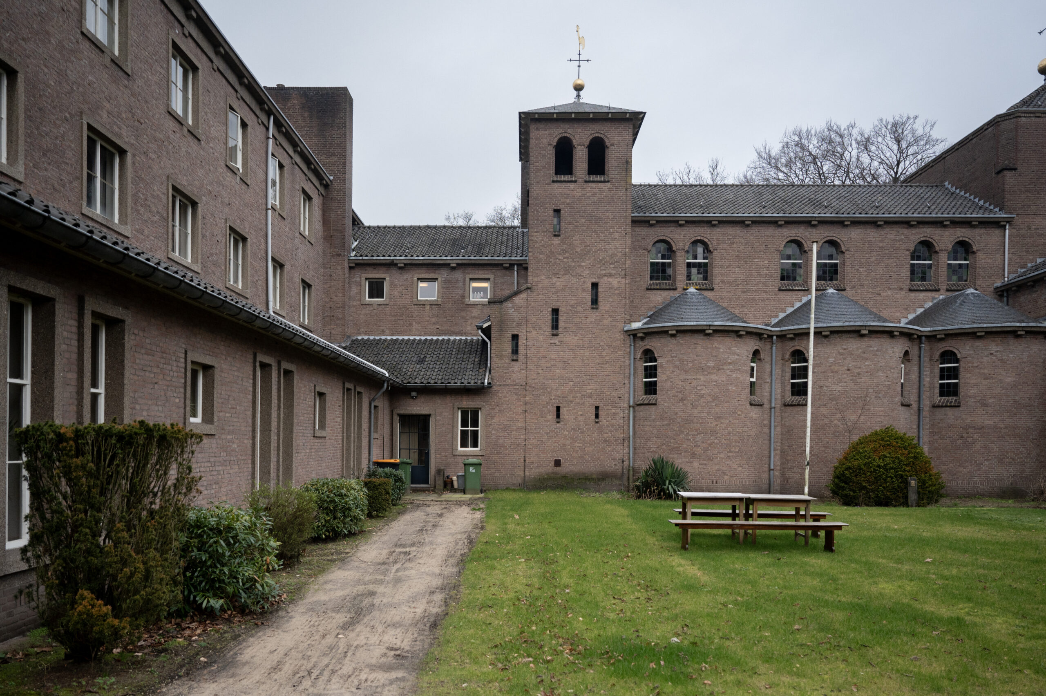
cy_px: 348
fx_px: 697
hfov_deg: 73.8
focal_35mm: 24
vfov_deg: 53.1
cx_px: 523
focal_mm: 24
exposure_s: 1/8000
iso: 1250
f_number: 2.8
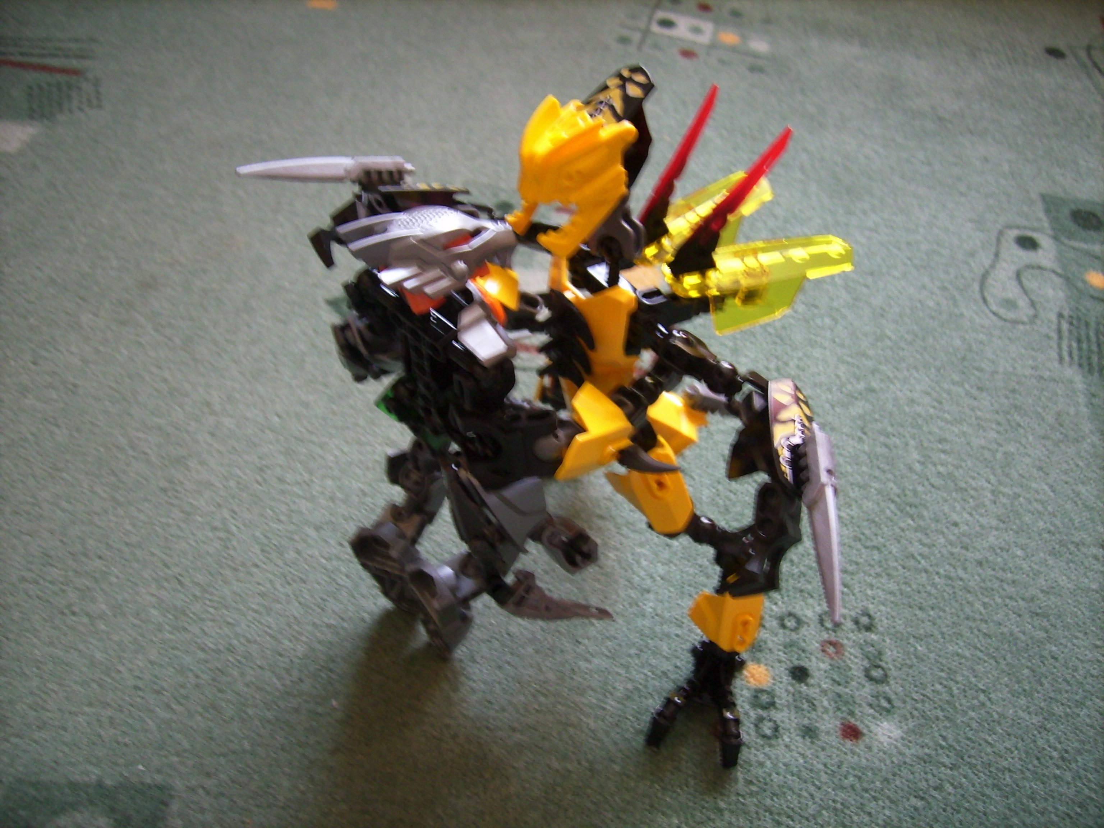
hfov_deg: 56.8
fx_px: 1021
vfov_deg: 44.2
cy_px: 414
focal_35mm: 32
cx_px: 552
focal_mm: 5.99
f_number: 2.8
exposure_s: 1/9
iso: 50
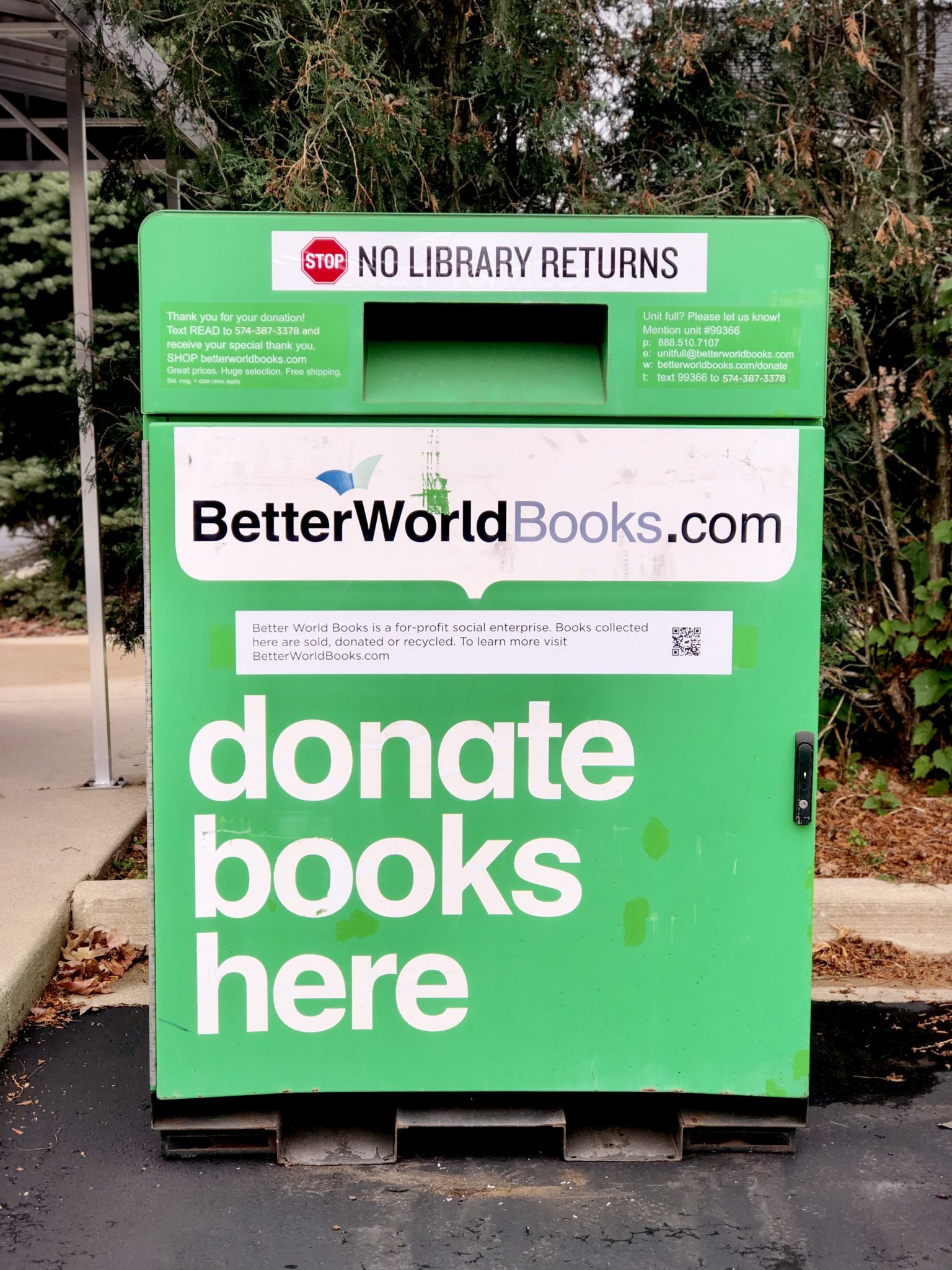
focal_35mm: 57
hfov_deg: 25.7
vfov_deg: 33.8
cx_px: 476
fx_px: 2090
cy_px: 635
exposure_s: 1/120
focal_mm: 6.6
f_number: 2.8
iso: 20
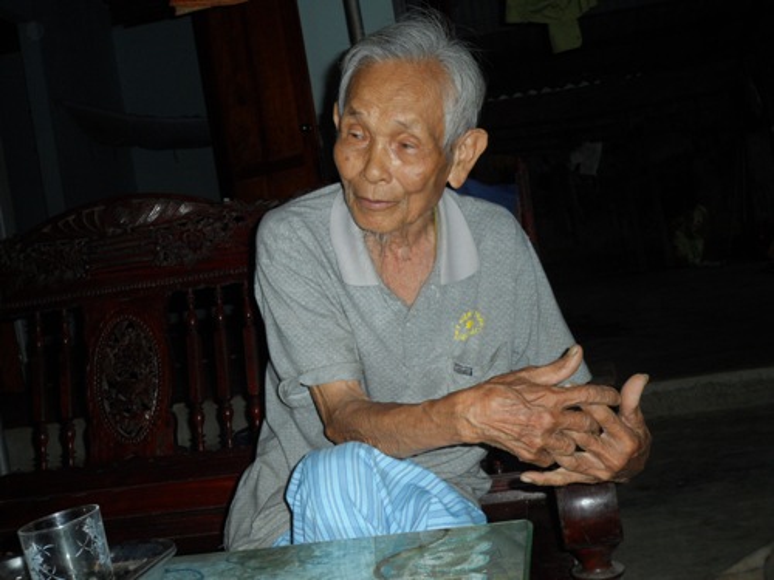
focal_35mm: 42
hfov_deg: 44.8
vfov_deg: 34.3
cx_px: 387
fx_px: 939
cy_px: 290
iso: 120
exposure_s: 1/45
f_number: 4.2
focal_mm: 7.8
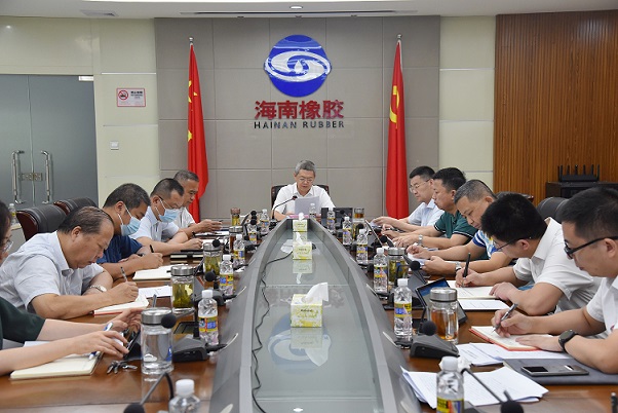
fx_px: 790
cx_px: 309
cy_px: 206
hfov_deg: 42.7
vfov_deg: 29.3
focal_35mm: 46
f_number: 5.6
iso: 2500
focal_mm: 46
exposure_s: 1/125
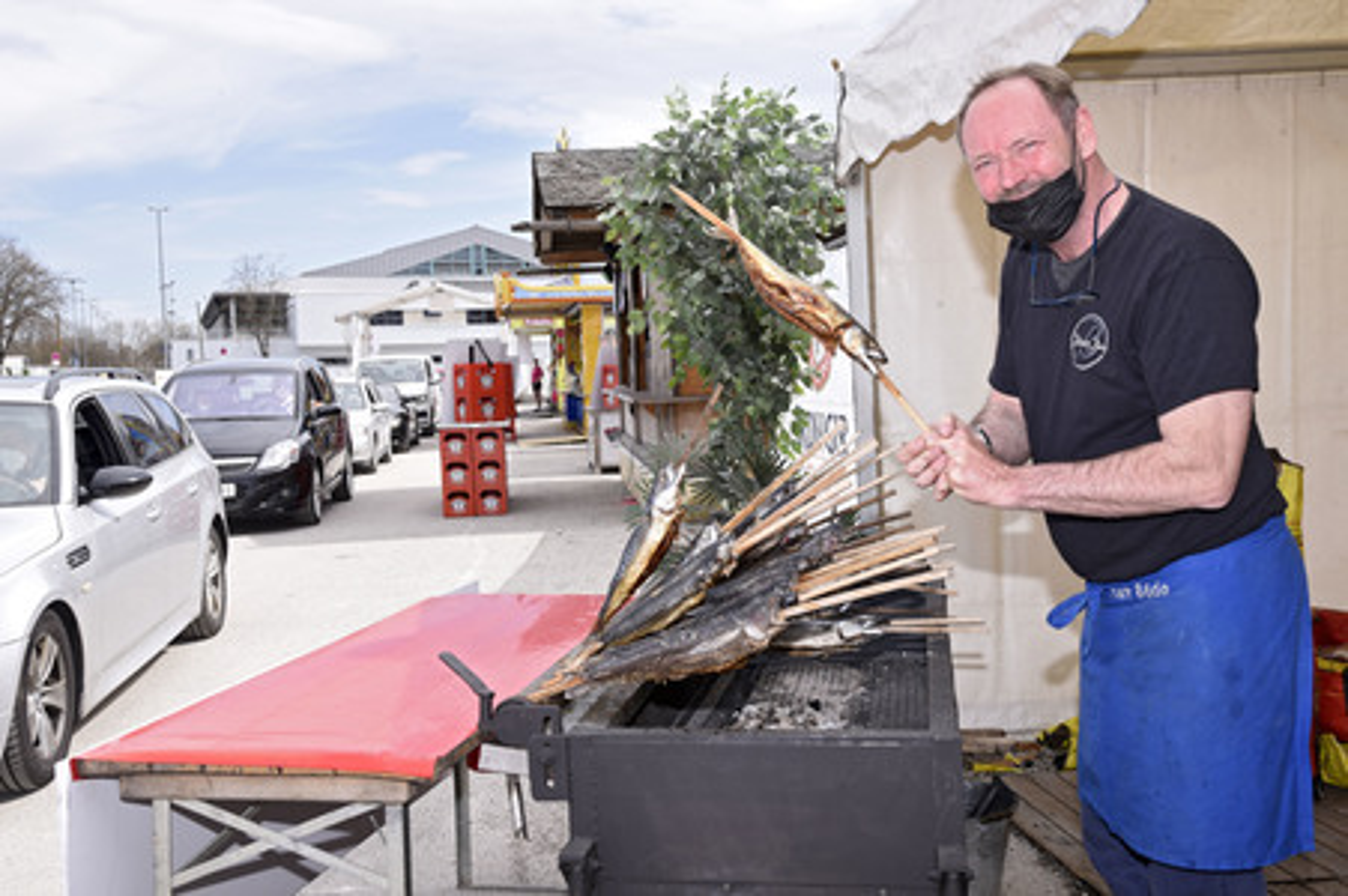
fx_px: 1422
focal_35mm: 38
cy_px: 448
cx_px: 674
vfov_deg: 35.0
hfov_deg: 50.7
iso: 250
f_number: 11
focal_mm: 38
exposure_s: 1/125
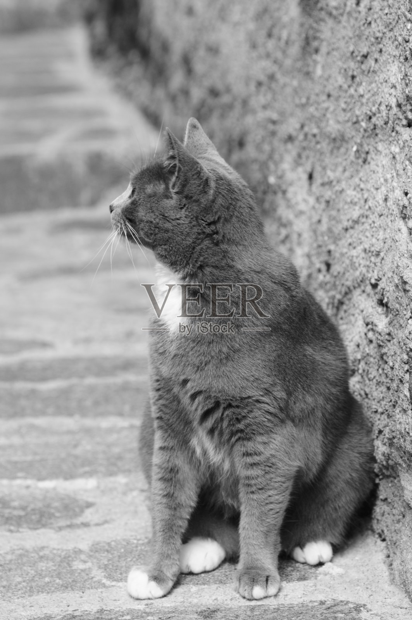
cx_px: 206
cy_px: 310
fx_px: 3097
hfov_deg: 7.6
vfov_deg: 11.4
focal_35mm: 180
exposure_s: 1/100
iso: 200
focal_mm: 120
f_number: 5
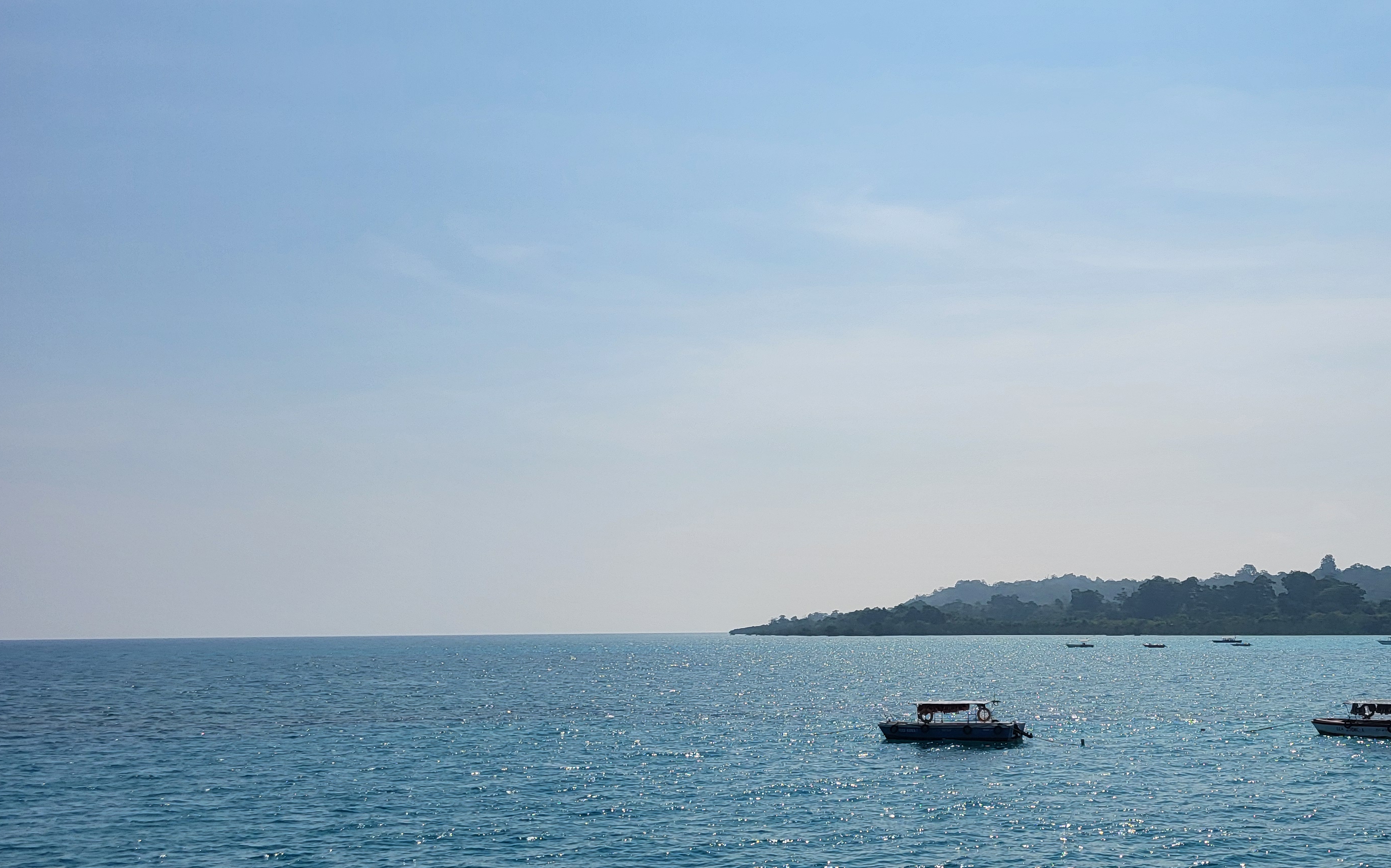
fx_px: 1516
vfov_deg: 31.8
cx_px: 932
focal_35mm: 40
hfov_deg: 48.4
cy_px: 546
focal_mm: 5.4
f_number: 1.8
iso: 40
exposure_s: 1/7810
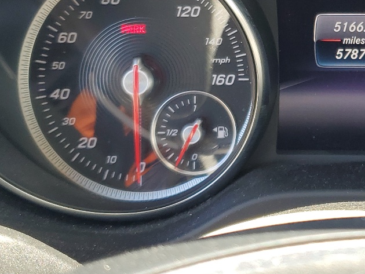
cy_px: 41
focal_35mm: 66
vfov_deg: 21.9
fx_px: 696
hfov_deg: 28.5
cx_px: 315
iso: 50
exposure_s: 1/164
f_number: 1.5
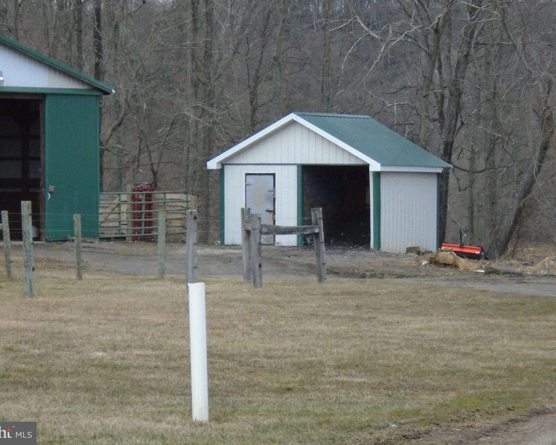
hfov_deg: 14.2
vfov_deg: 11.4
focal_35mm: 136
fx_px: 2238
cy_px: 222
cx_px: 262
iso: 400
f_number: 6.4
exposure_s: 1/250
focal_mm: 23
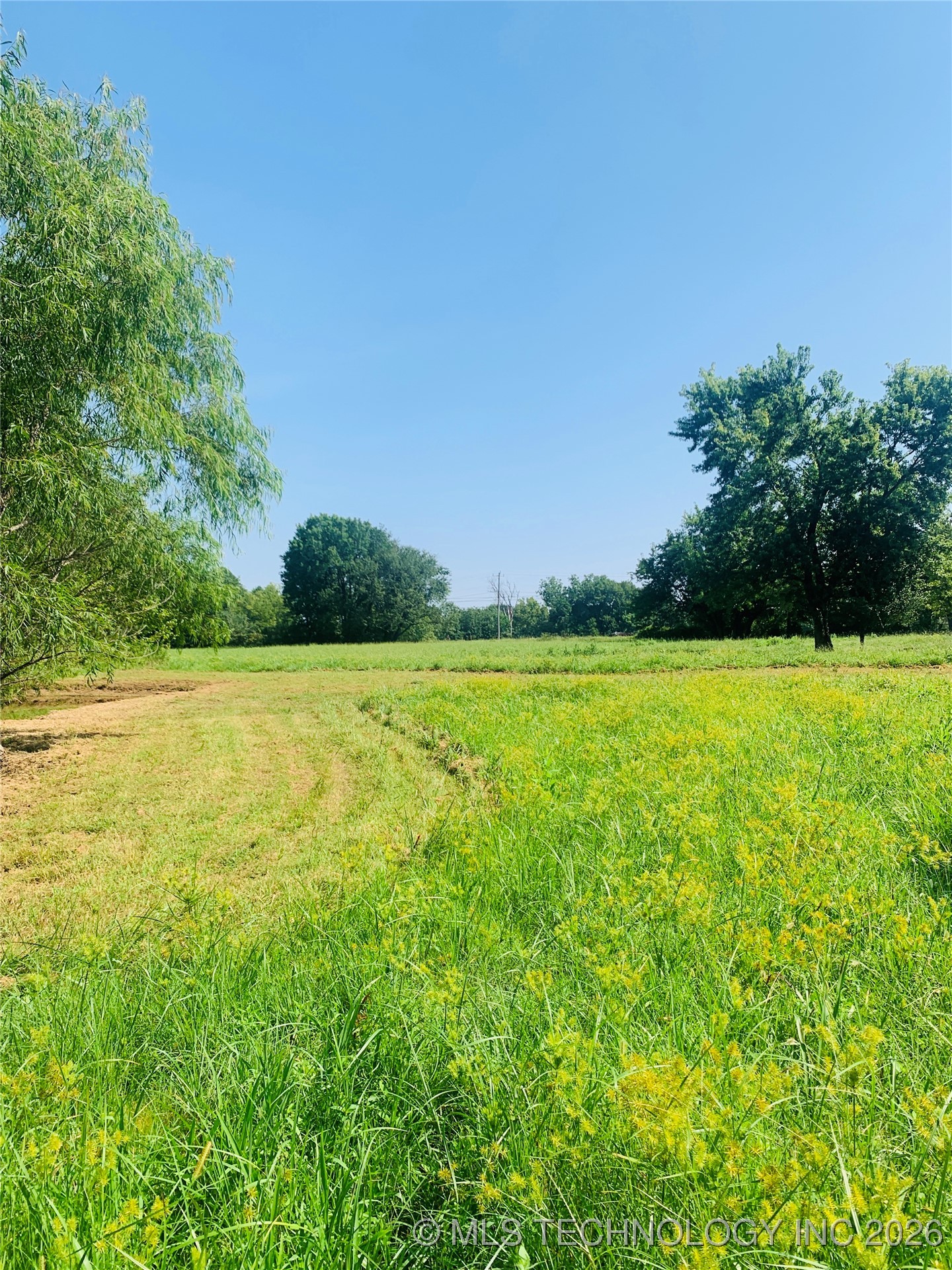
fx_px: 953
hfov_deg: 53.1
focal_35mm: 26
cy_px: 635
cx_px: 476
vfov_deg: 67.3
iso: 25
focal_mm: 4.25
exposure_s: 1/2033
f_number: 1.8
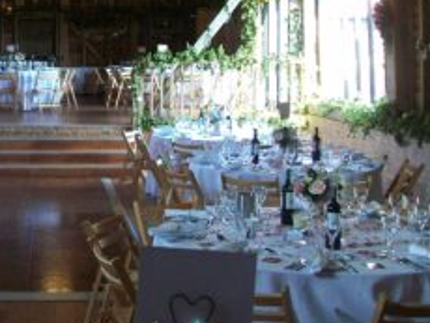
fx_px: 783
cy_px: 54
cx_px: 46
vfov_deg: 22.9
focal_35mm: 63
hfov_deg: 29.5
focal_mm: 5.7
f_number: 2.8
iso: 160
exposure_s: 1/20
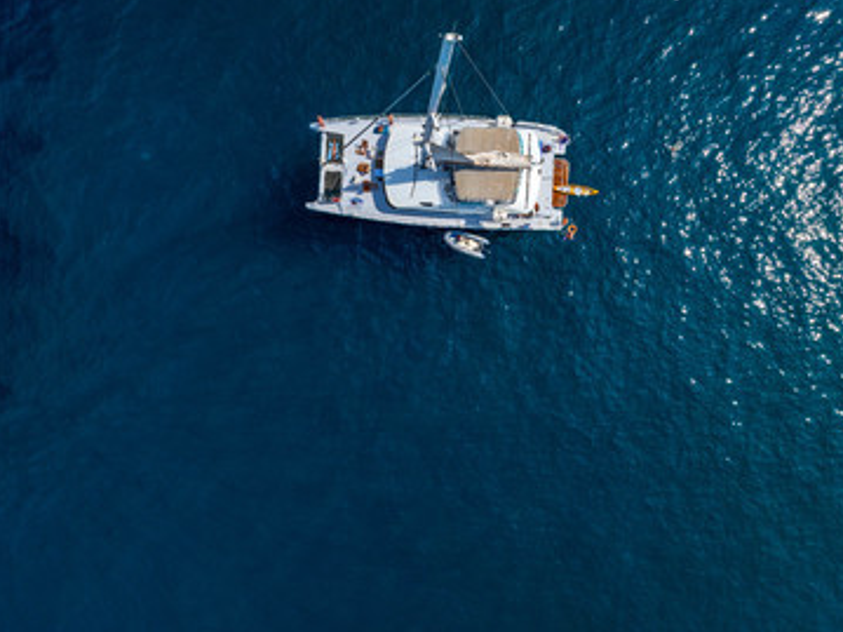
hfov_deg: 69.4
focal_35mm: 25
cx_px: 430
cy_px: 310
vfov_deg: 54.8
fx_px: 609
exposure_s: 1/200
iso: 100
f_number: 11
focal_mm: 12.3
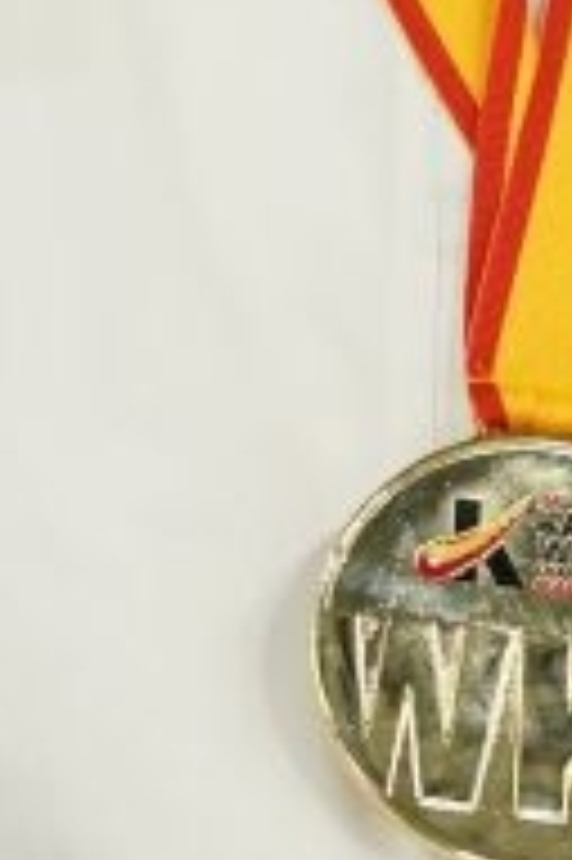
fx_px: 59973
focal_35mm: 2512
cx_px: 703
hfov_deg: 0.5
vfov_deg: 0.8
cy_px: 95
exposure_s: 1/500
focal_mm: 400
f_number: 2.8
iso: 4000
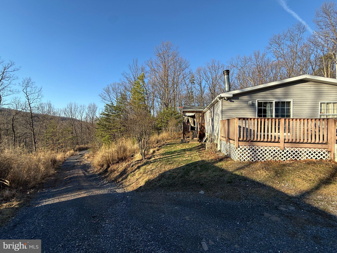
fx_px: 136
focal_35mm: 14
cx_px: 168
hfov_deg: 102.1
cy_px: 126
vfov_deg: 85.7
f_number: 2.2
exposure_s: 1/694
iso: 50
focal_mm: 2.22
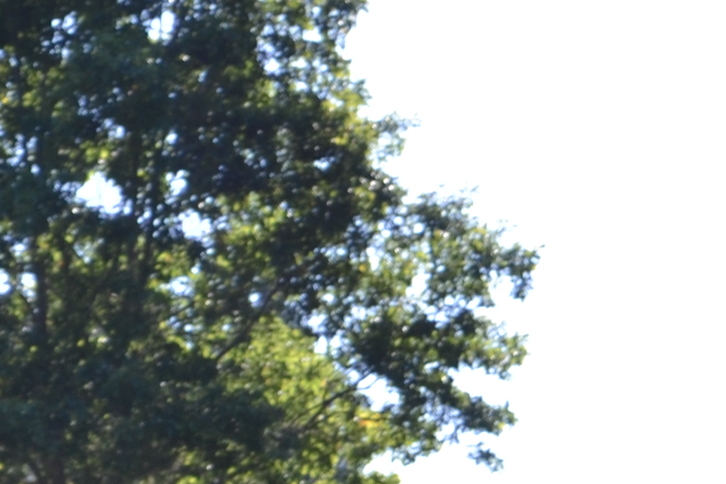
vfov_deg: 3.4
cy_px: 1088
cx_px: 610
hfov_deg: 5.2
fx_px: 7954
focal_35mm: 394
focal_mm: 55
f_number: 5.6
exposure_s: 1/125
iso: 100
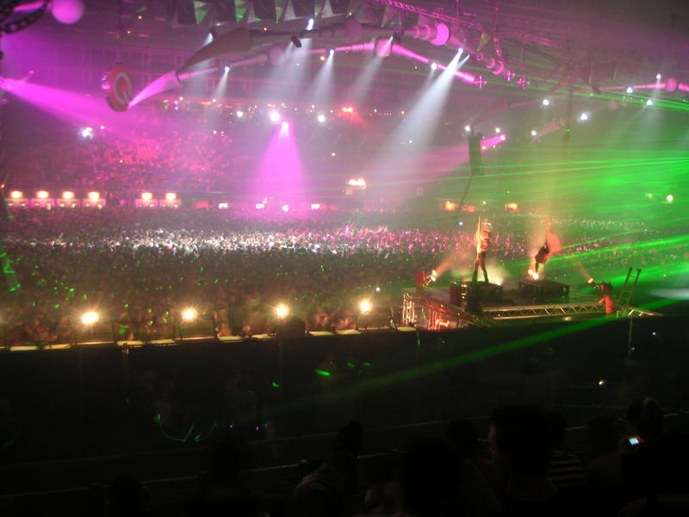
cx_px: 344
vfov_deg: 37.7
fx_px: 756
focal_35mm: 38
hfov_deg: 49.0
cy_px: 258
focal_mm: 6
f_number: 2.8
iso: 100
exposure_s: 1.5
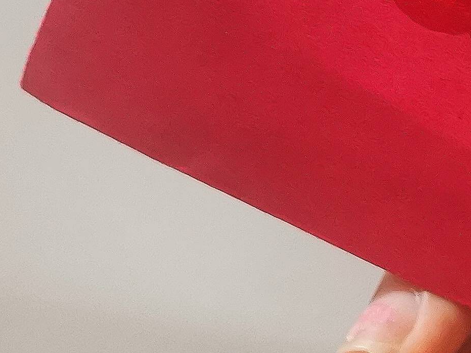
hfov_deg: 17.8
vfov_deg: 13.0
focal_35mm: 107
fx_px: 1455
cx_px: 498
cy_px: -193
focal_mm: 5.58
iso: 320
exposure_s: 1/33.3
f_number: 1.8
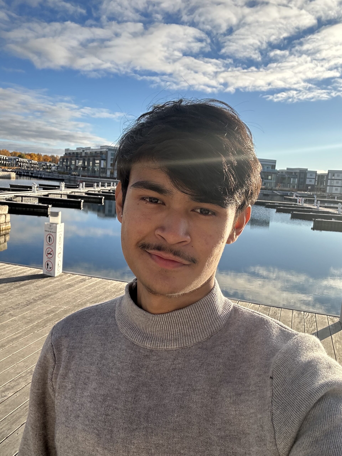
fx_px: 395
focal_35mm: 30
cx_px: 171
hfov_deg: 46.8
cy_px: 228
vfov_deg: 60.0
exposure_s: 1/515
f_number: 1.9
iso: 25
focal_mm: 2.69
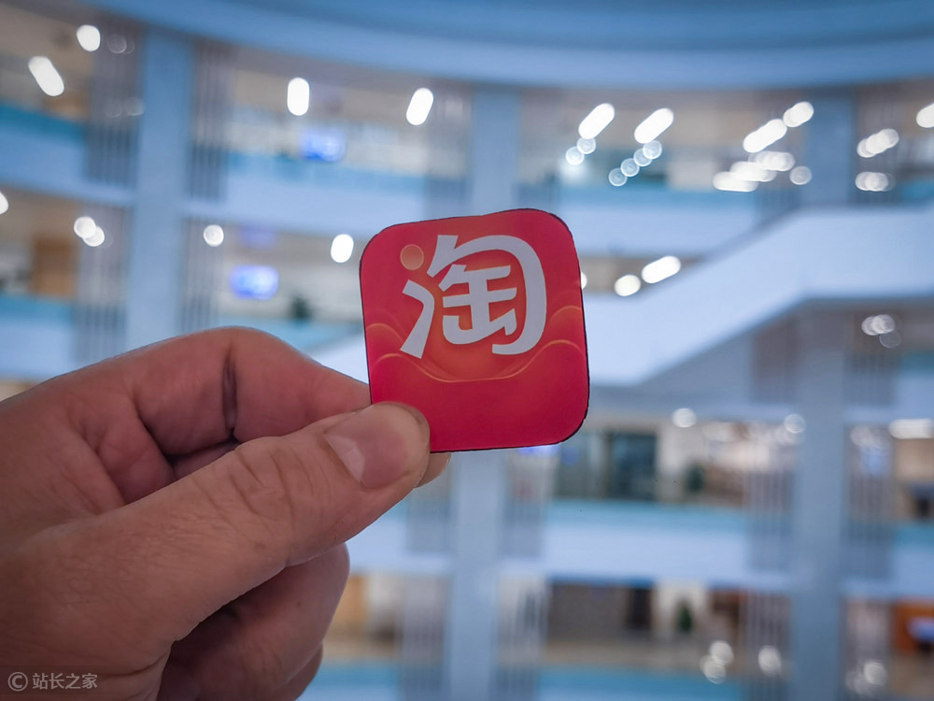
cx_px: 467
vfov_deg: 30.9
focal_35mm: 47
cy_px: 350
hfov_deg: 40.4
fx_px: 1268
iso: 200
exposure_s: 1/100
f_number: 1.6
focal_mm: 5.56
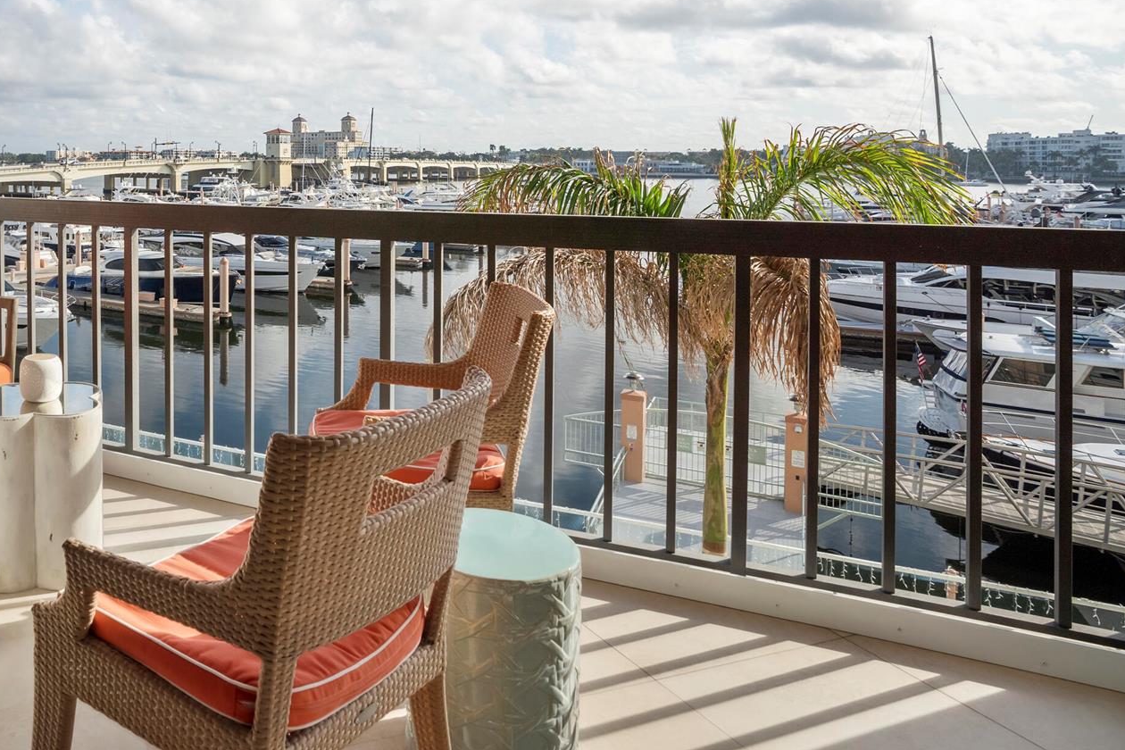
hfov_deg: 63.7
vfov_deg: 47.4
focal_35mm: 26
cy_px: 175
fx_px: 812
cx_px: 233
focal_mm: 16
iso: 400
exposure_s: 1/640
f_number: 8
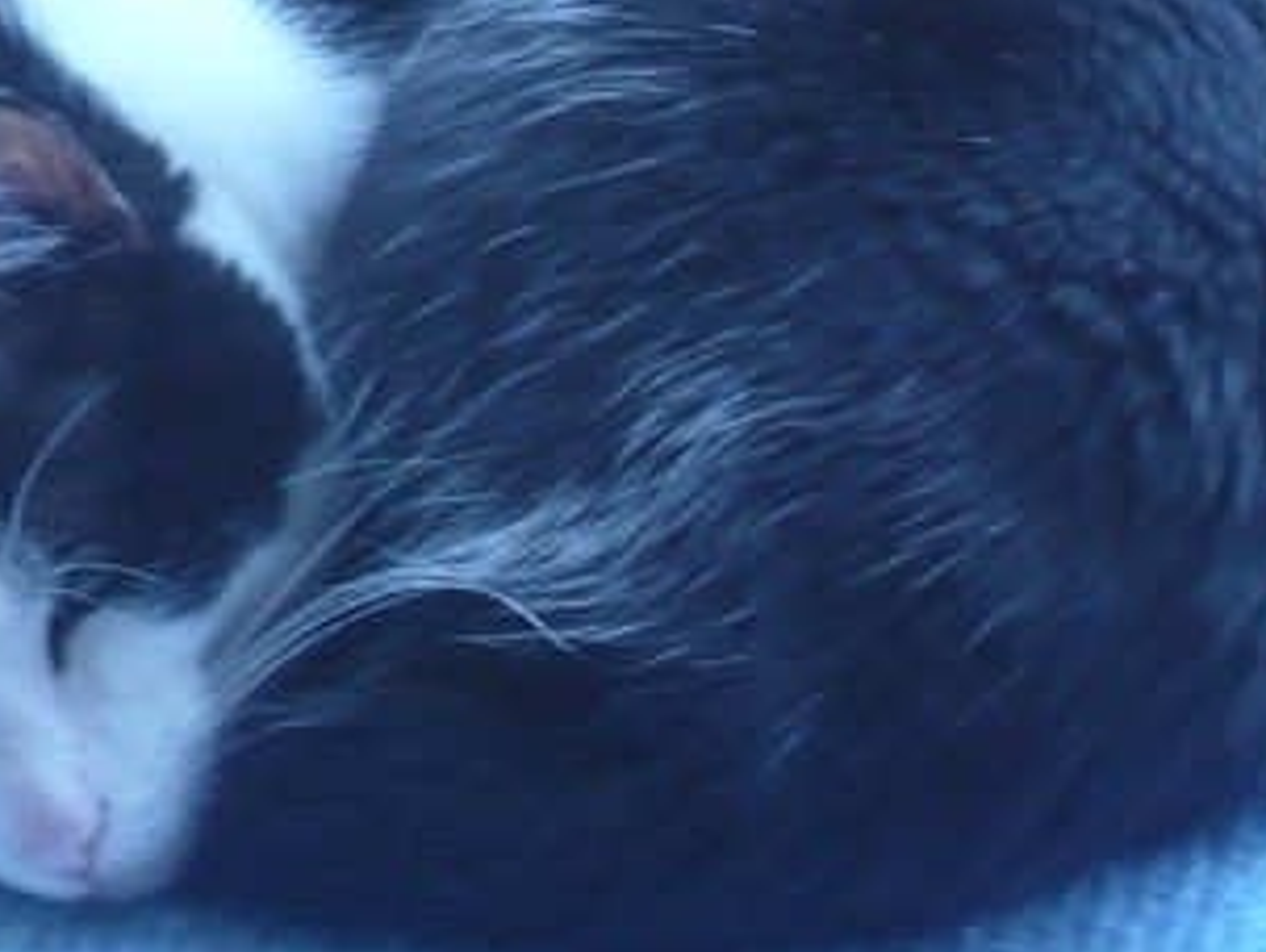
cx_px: 564
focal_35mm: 173
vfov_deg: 8.6
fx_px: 6335
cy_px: 374
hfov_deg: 11.4
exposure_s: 1/30
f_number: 5
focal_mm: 17.4
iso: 250
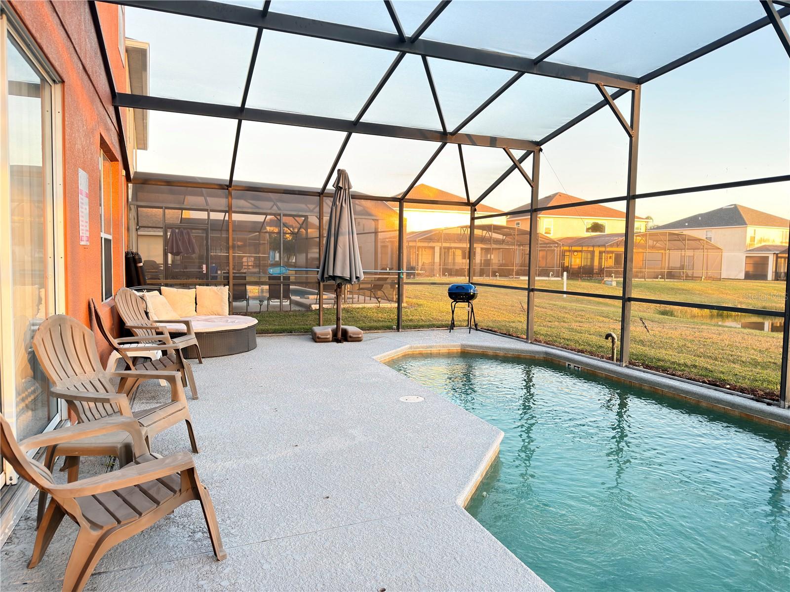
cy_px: 296
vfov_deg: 56.8
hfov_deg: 71.6
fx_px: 548
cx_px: 395
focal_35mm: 24
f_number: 1.78
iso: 100
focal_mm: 6.76
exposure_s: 1/91
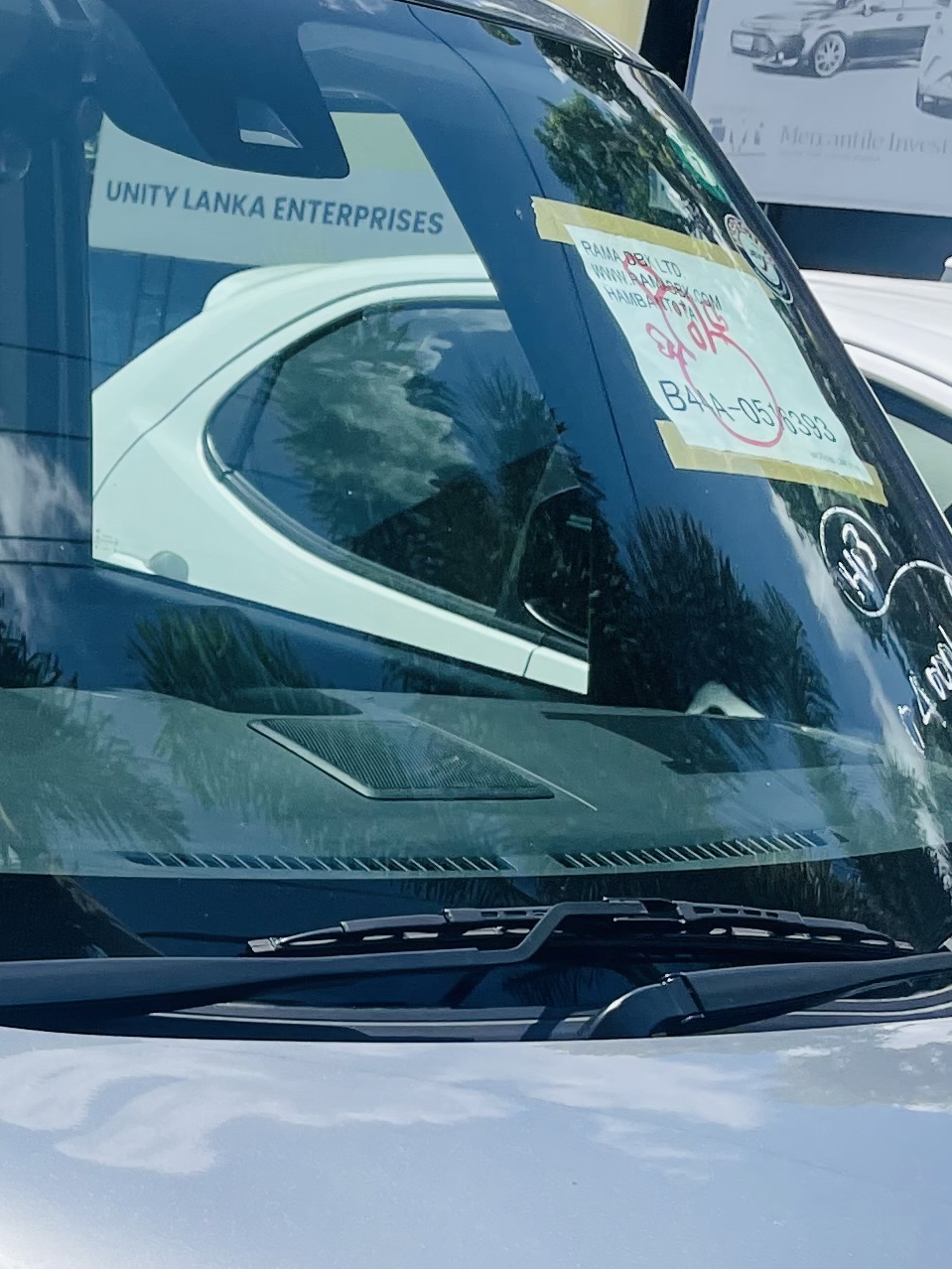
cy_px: 883
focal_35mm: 82
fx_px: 3006
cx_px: -443
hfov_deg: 16.5
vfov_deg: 23.7
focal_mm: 4.2
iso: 32
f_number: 1.6
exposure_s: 1/2353
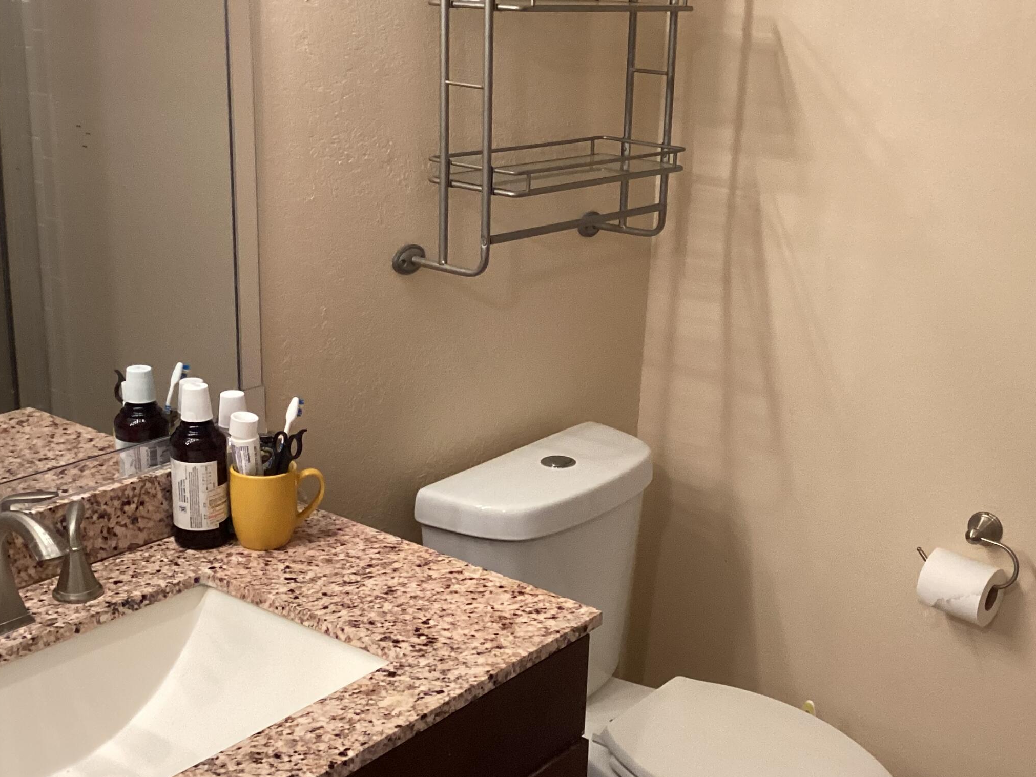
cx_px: 575
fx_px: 1377
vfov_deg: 31.5
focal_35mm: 46
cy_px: 434
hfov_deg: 41.2
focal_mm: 3.3
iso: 250
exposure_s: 1/60
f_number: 2.4
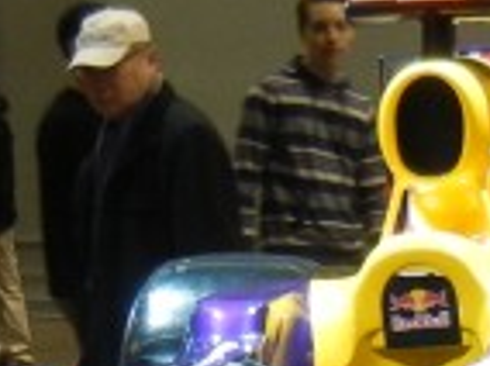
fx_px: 3067
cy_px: 577
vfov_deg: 6.7
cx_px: 411
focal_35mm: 217
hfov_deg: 9.1
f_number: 3.5
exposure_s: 1/60
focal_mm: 5.4
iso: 239
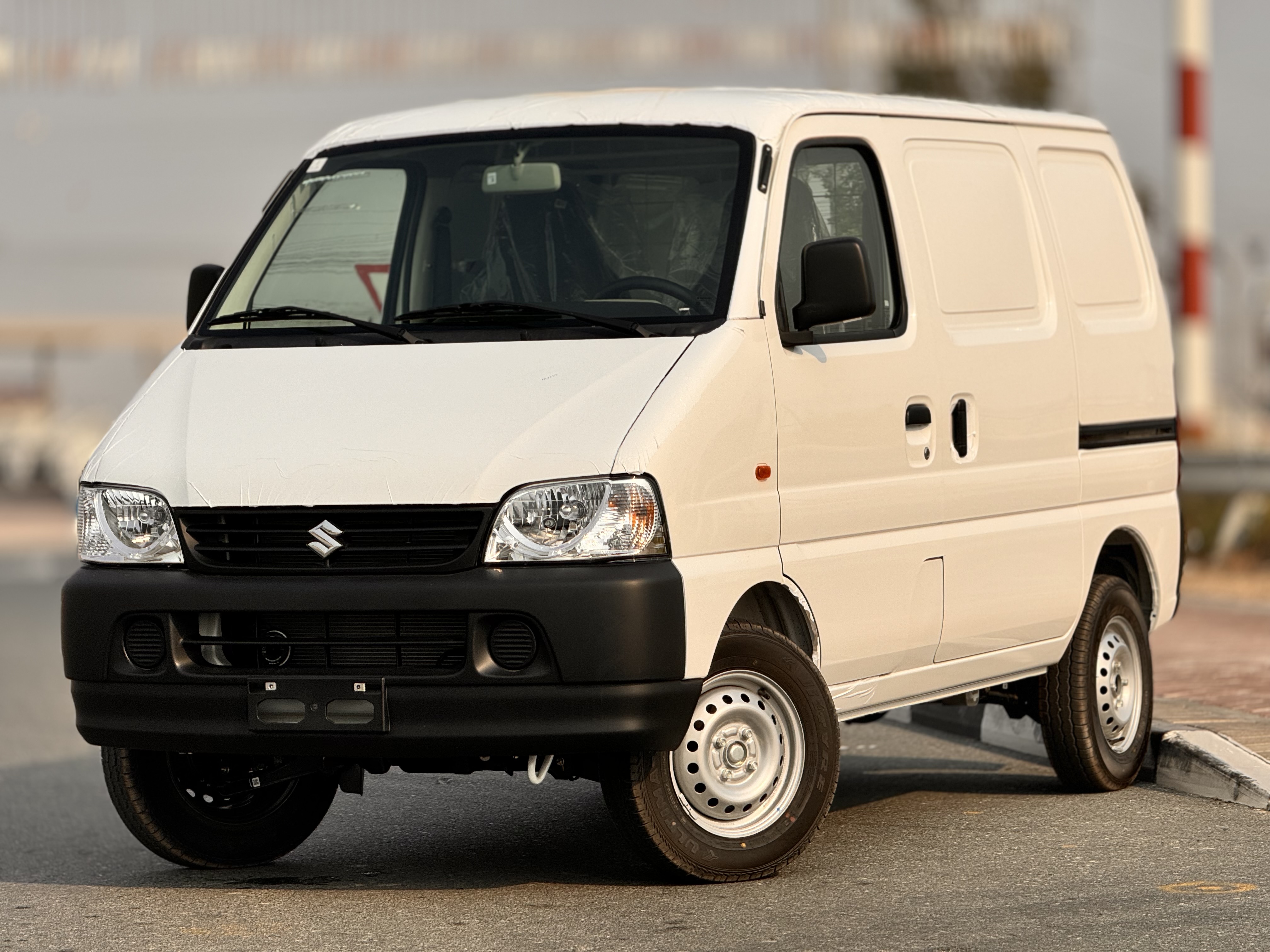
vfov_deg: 12.3
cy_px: 476
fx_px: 4403
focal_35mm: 120
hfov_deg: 16.4
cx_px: 635
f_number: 2.8
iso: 50
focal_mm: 15.66
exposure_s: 1/2212
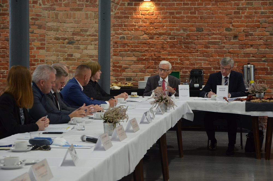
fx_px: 851
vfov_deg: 12.1
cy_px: 90
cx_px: 136
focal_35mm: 112
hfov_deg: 18.2
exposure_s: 1/50
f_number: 5.3
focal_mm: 75
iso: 800
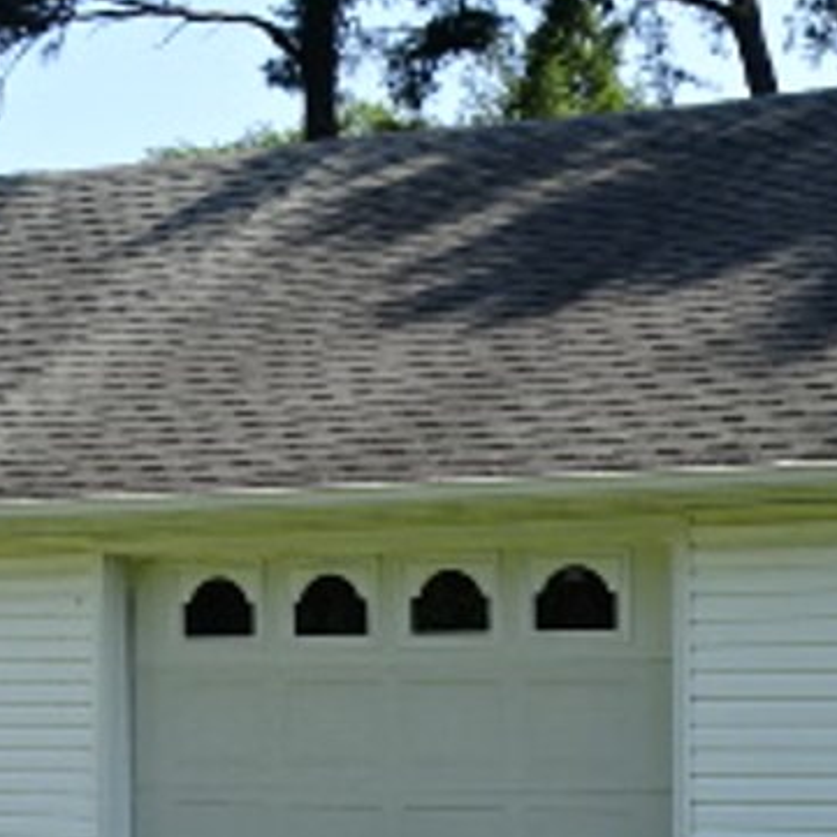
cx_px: 578
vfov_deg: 19.2
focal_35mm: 89
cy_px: 722
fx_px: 2435
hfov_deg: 19.4
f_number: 3.5
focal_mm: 4.1
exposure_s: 1/500
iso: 80
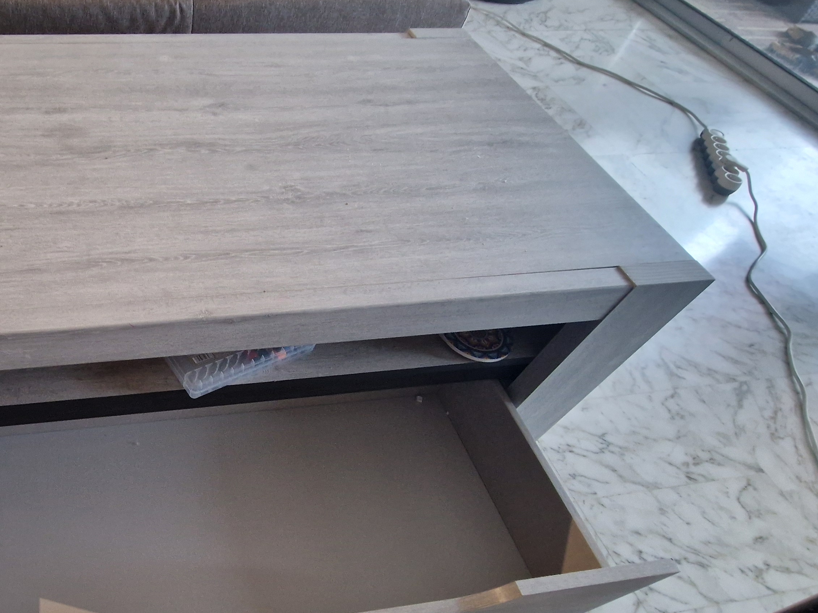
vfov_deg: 58.1
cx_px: 162
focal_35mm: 23
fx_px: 544
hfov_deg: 67.0
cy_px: 388
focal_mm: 2.2
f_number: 2.2
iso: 400
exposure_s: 1/33
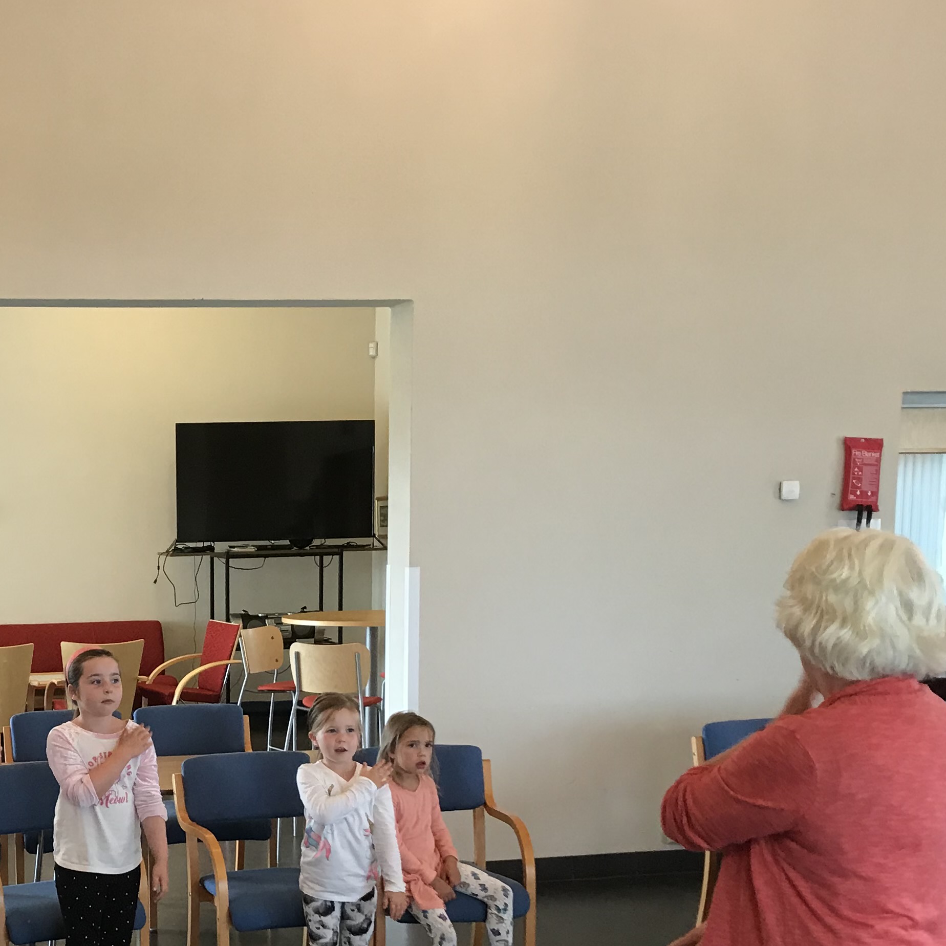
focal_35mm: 54
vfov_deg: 30.8
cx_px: 106
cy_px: 757
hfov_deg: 30.3
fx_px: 1670
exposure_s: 1/25
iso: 40
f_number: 1.8
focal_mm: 3.99
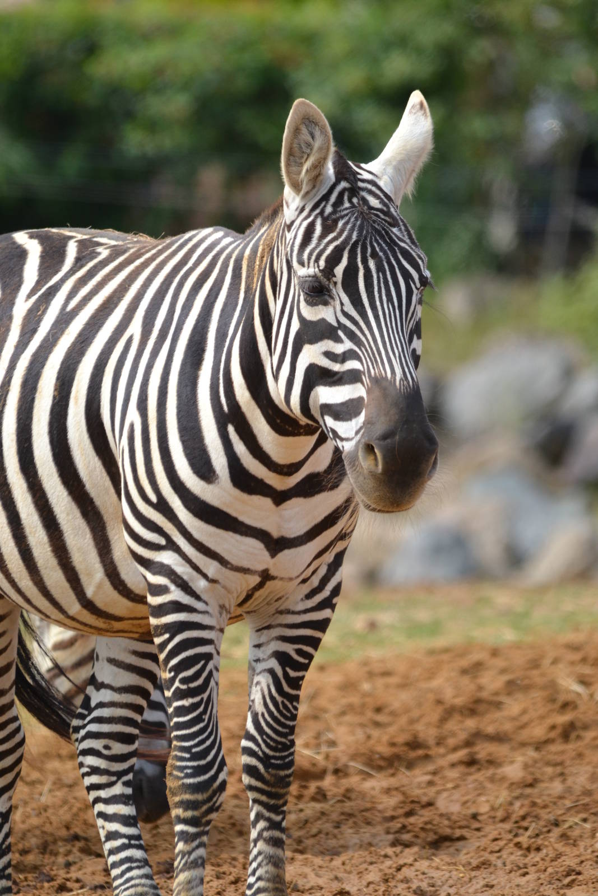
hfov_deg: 1.8
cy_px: 448
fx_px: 18682
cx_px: 299
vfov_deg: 2.7
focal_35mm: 750
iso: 400
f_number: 6.3
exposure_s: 1/800
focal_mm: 500
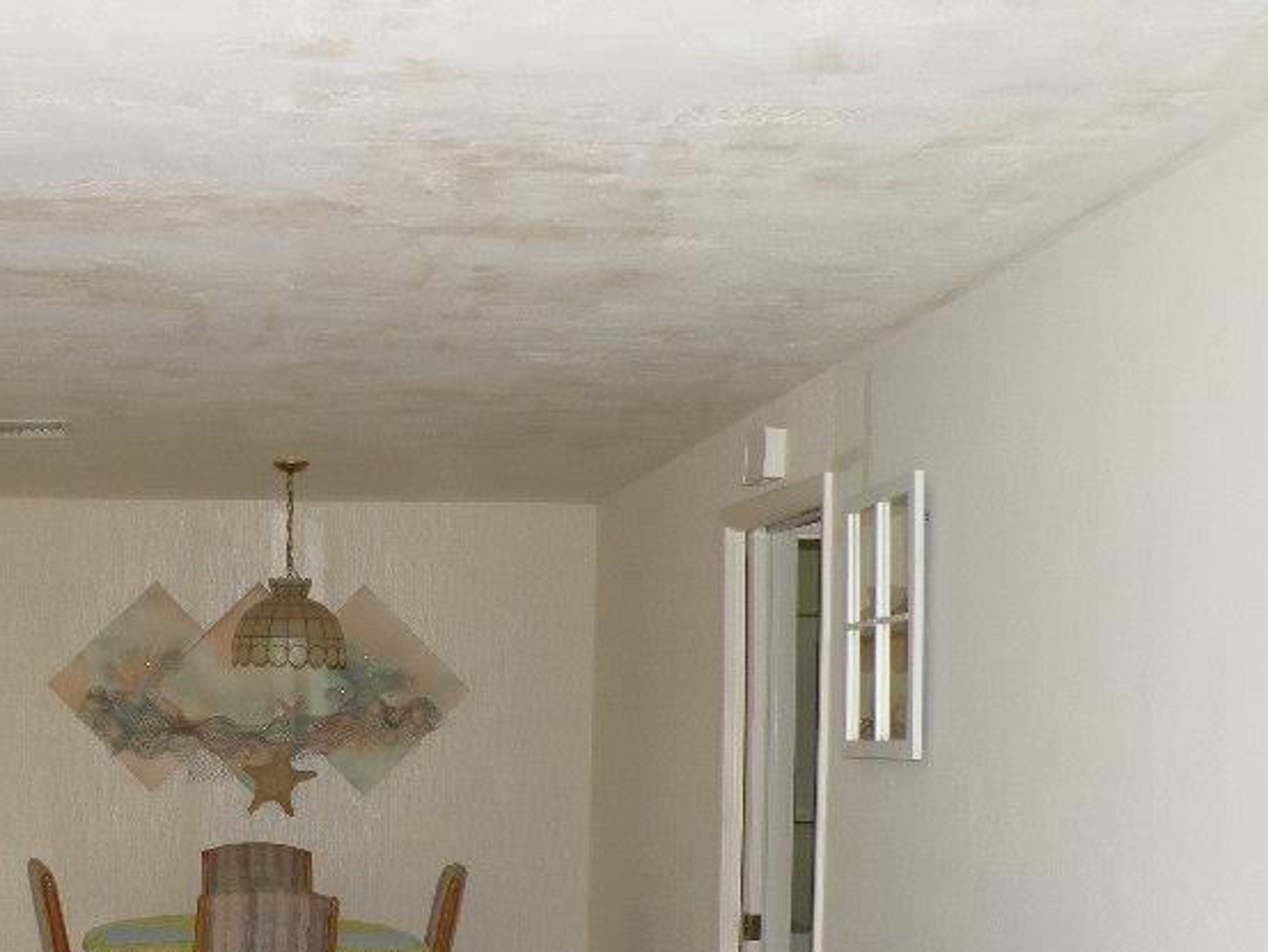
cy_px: 766
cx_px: 218
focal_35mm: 50
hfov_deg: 36.6
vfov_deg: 28.5
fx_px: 1832
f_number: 2.8
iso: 93
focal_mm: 4.7
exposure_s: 1/41.1
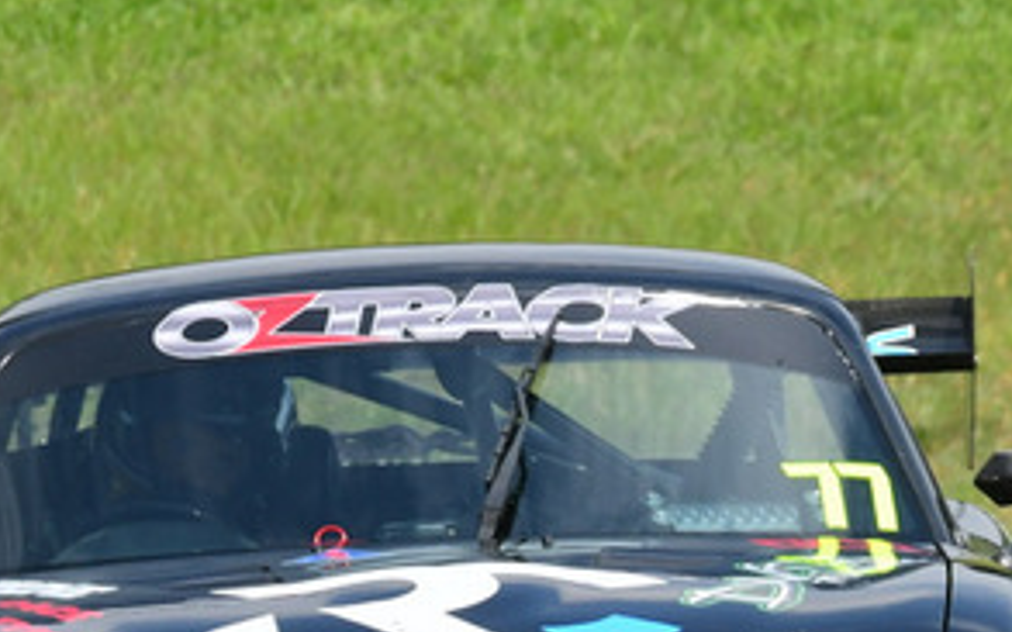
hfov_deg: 1.3
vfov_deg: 0.8
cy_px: 670
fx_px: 43817
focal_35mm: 1589
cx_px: 573
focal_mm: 380
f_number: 14
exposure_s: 1/640
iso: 640
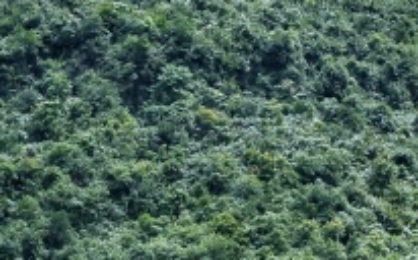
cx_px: 95
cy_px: 264
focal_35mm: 232
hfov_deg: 9.0
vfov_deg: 5.6
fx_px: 2639
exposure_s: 1/30
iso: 100
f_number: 18
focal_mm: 26
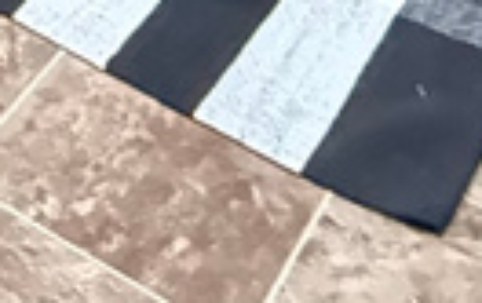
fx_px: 1513
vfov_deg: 7.1
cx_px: -292
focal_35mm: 115
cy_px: -1033
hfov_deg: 16.2
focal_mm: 2.22
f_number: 2.2
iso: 1250
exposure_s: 1/40
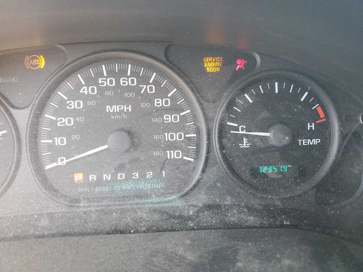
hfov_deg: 67.3
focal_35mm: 26
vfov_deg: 53.1
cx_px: 182
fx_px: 273
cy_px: 136
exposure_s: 1/60.2
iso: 87
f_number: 1.5
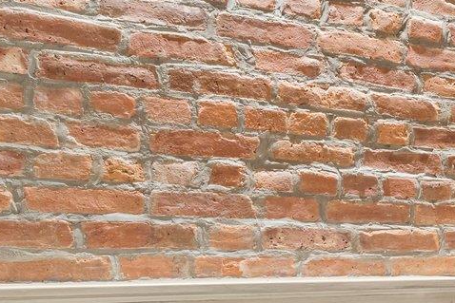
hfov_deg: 22.5
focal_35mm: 60
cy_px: 252
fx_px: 759
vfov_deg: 22.3
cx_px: 785
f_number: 10
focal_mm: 14
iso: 800
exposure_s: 2.5
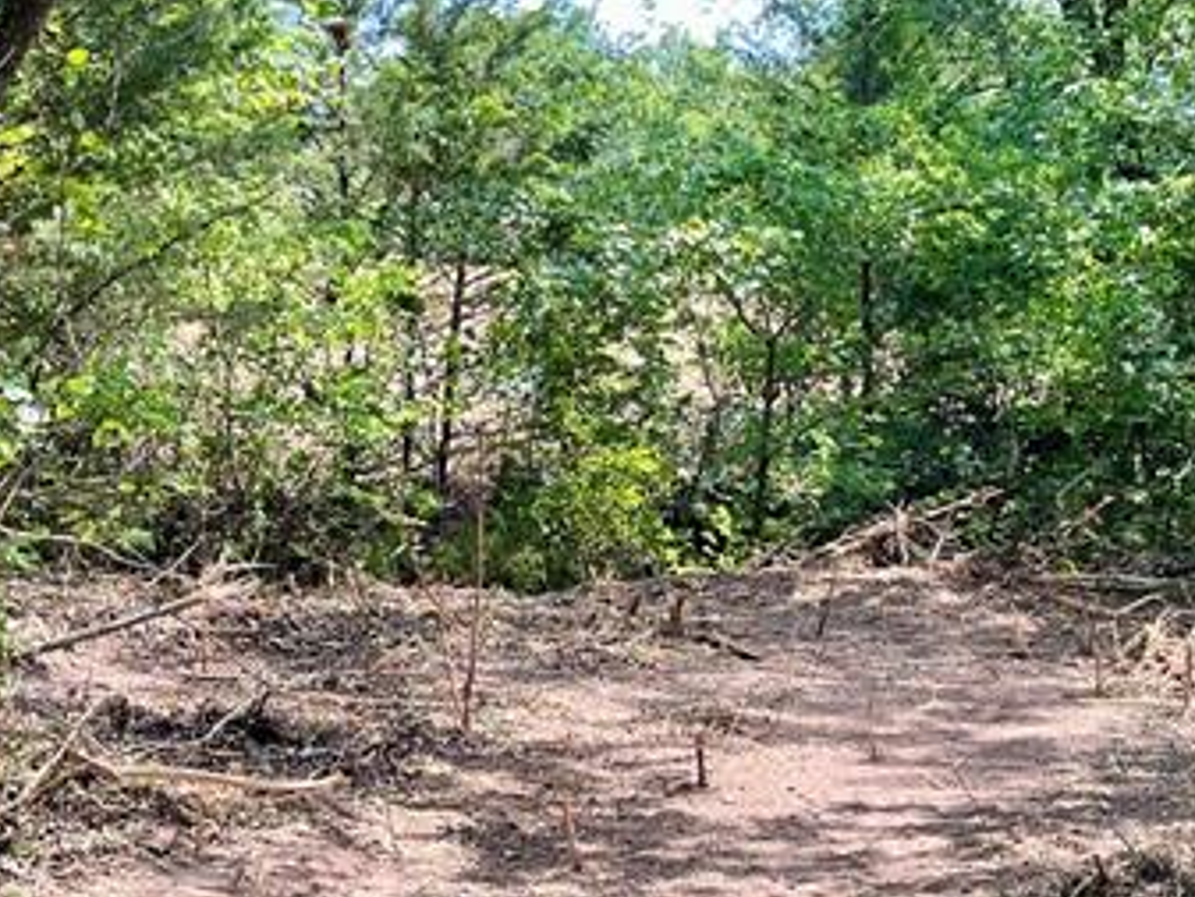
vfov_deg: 18.6
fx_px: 2728
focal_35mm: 79
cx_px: 631
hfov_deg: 24.7
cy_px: 560
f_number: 1.6
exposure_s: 1/345
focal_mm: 5.1
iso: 50
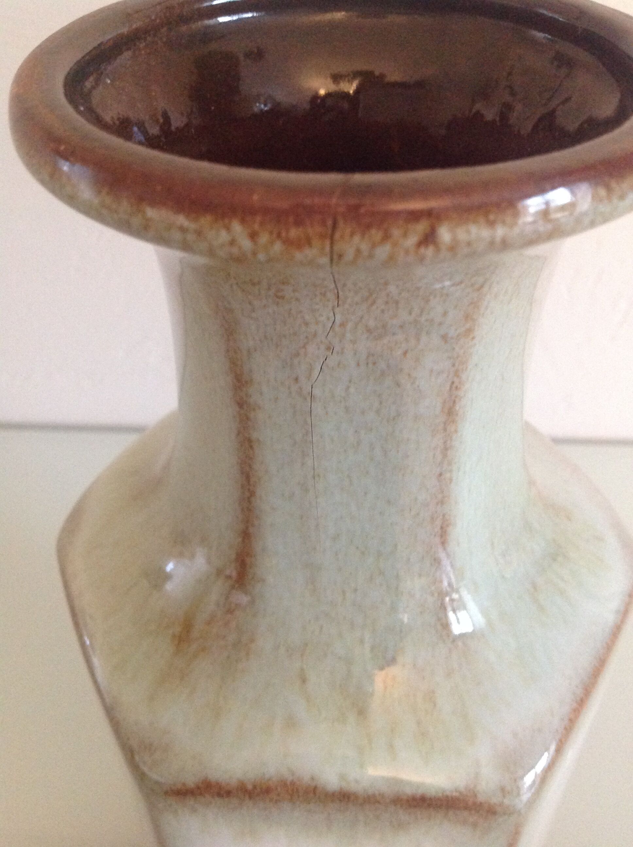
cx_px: 316
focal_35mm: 35
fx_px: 856
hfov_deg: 40.6
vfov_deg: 52.7
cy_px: 424
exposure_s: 1/15
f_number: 2.4
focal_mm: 4.28
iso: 400
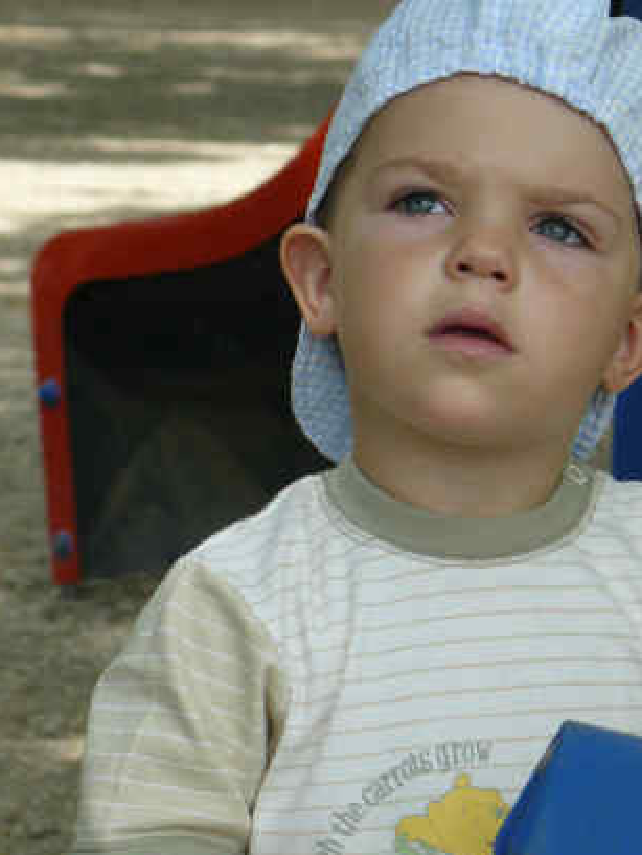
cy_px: 527
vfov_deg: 8.4
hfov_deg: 6.3
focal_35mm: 236
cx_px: 448
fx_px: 5833
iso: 100
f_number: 4
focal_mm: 26.8
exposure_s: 1/160
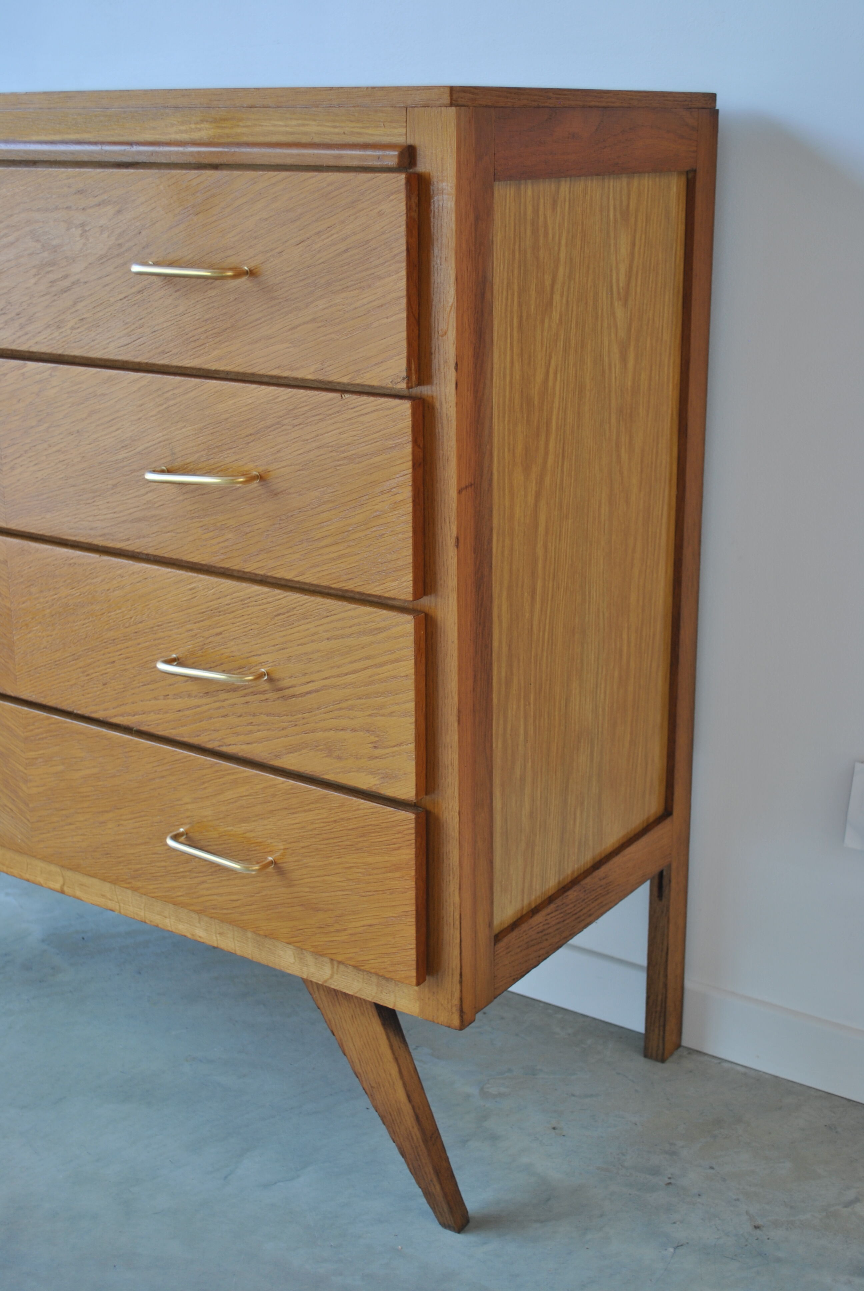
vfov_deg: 41.1
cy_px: 646
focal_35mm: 48
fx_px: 1723
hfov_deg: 28.2
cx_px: 432
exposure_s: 1/25
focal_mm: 32
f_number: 4.8
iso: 100
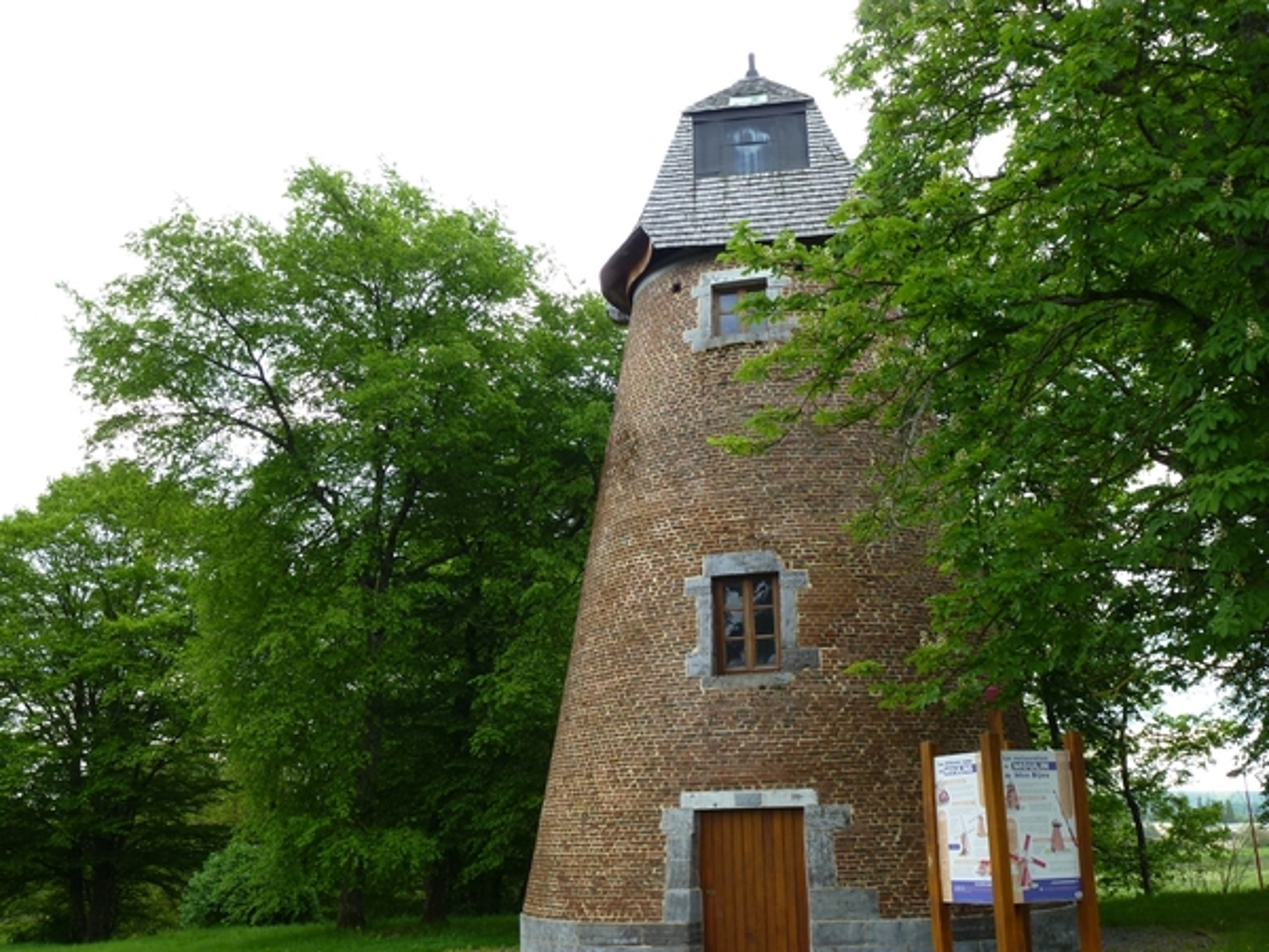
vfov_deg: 39.7
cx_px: 634
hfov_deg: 51.4
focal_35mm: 36
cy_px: 476
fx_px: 1320
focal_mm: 6.4
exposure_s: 1/125
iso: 100
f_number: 4
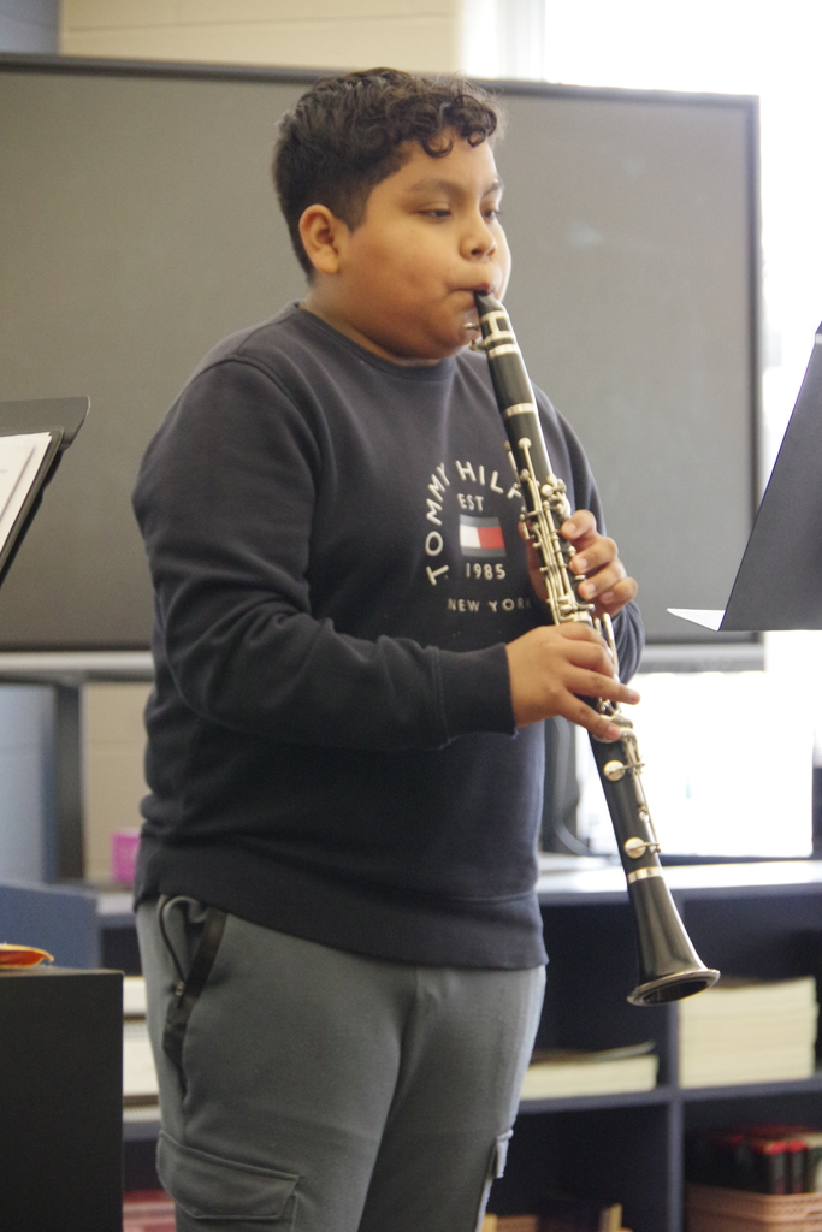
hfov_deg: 9.2
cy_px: 616
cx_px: 411
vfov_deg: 13.7
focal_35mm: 150
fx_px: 5135
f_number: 5.6
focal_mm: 100
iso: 3200
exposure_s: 1/80
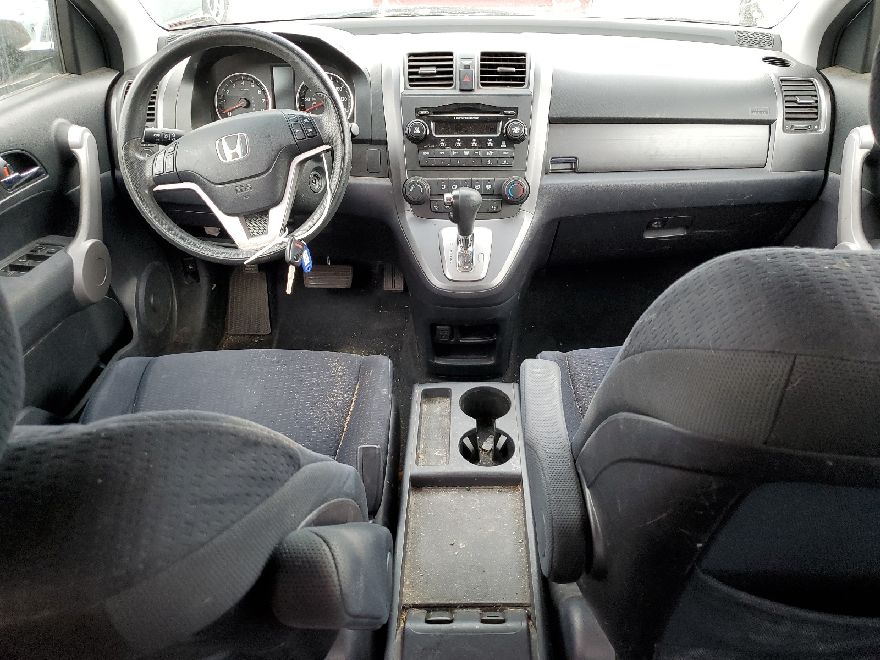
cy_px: 330
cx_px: 440
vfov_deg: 53.1
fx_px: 661
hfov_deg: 67.3
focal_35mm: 26
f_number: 1.5
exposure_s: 1/120
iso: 89
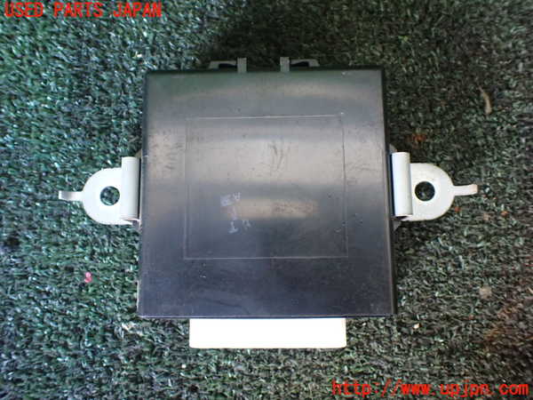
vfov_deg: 46.8
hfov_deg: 60.0
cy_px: 200
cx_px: 266
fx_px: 462
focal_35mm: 30
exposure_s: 1/40
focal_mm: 5.4
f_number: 2.3
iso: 800
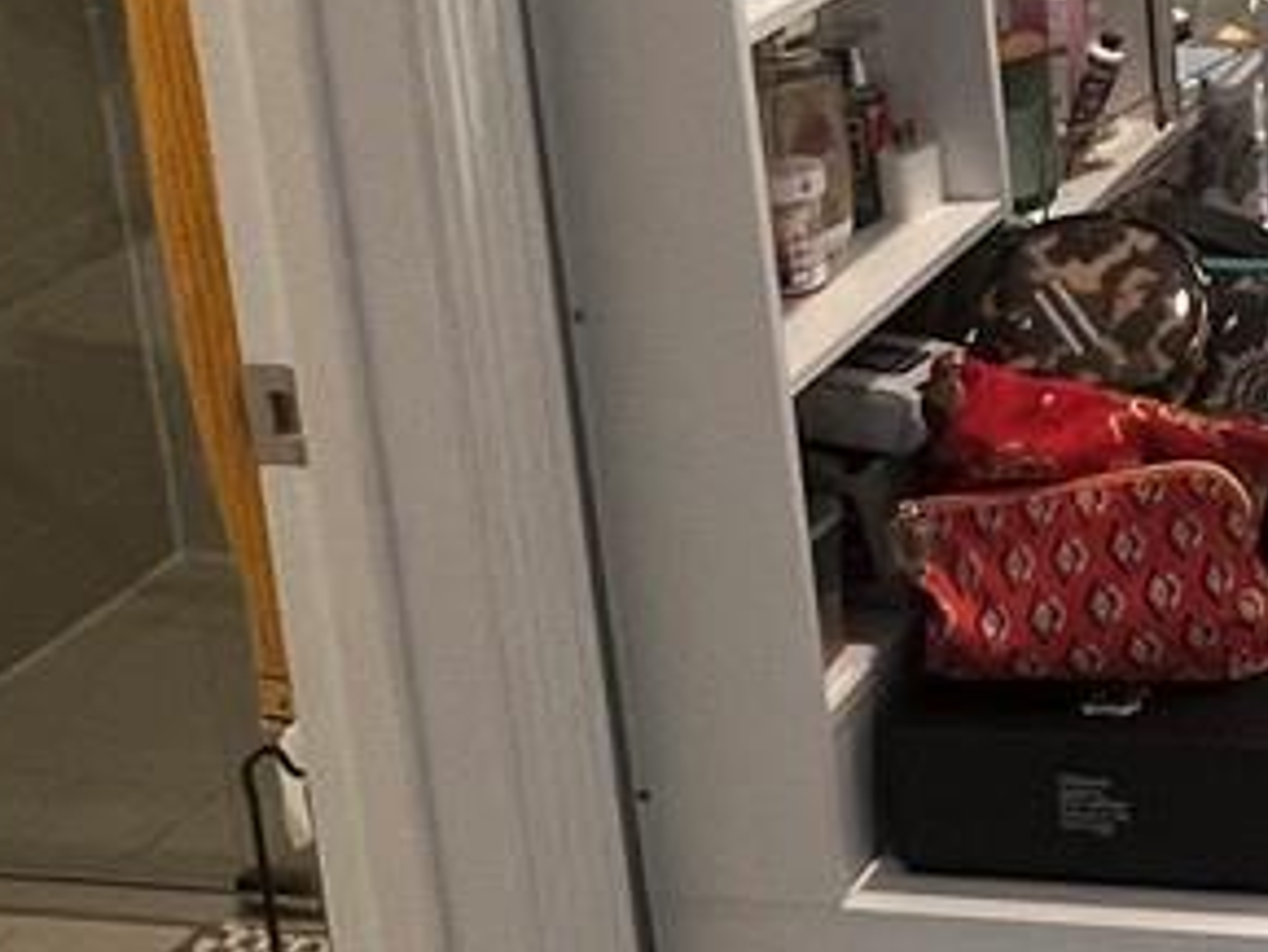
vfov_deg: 19.4
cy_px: -162
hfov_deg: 23.5
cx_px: 1698
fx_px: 2638
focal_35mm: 72
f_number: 1.8
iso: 160
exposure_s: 1/60
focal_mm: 1.57
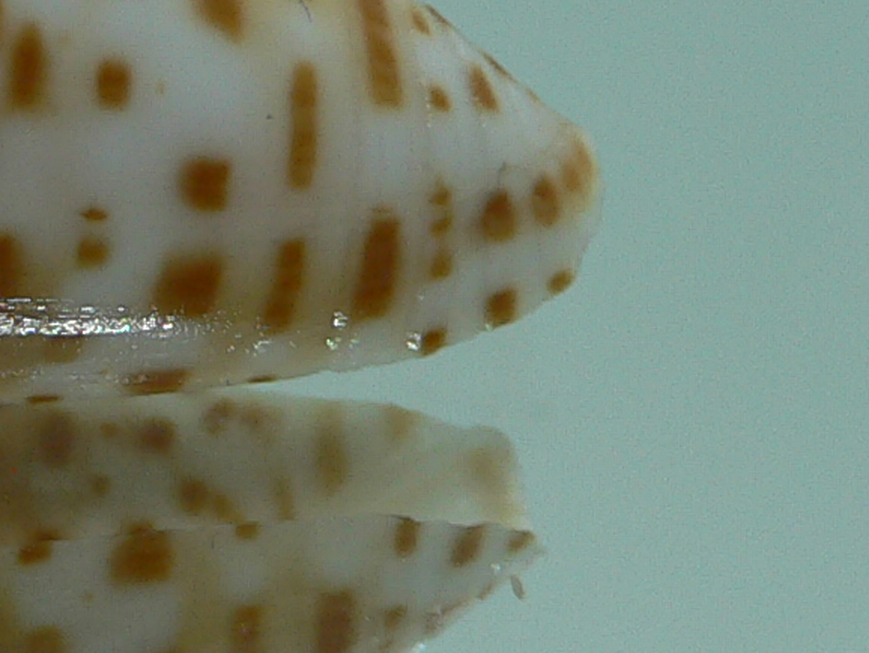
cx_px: -155
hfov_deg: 15.6
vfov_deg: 12.1
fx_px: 3064
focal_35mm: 122
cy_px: 247
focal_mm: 4.6
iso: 80
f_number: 2.8
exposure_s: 1/80
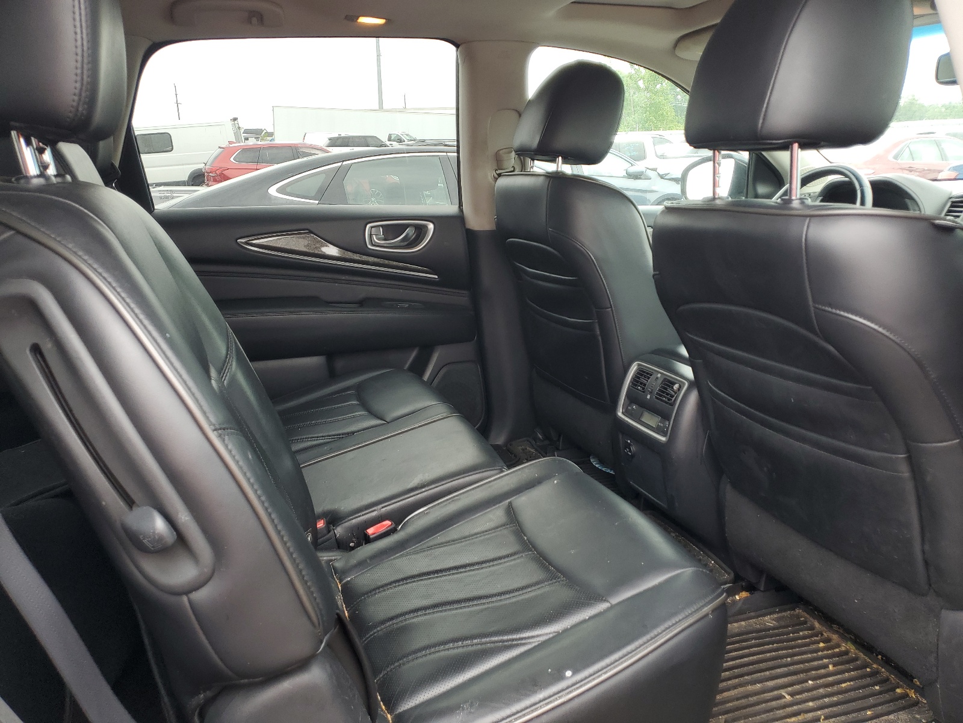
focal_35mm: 26
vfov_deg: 53.1
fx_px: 723
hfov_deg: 67.3
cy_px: 362
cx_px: 482
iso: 50
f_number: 1.5
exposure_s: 1/172
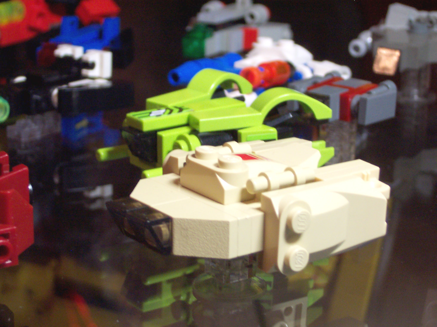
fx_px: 1439
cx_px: 218
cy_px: 164
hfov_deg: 17.3
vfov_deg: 13.0
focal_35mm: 114
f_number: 4.8
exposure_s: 1/15
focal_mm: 17.6
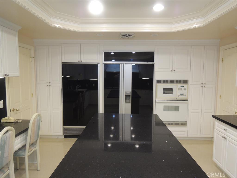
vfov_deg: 56.8
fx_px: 164
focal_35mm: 24
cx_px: 118
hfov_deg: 71.6
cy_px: 89
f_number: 2.8
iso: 320
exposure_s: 1/30
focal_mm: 4.3
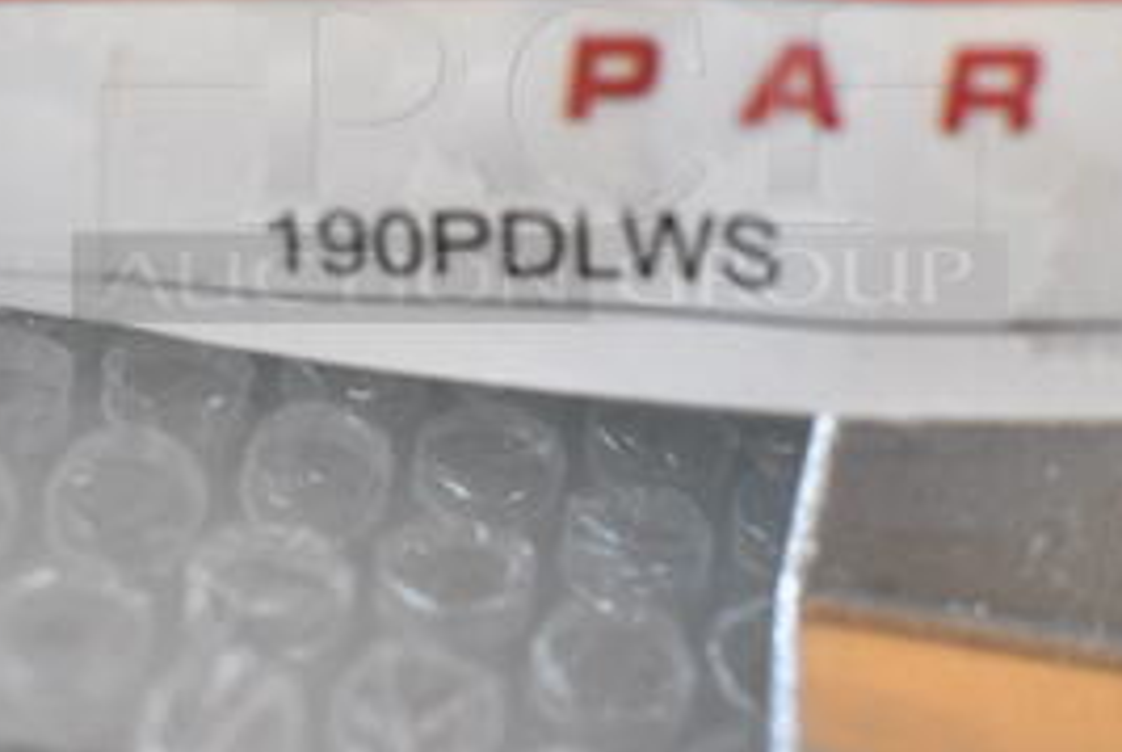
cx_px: 542
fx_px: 2997
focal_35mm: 96
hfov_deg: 21.2
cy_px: 101
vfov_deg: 14.2
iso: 2200
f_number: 4.2
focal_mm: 28
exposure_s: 1/50
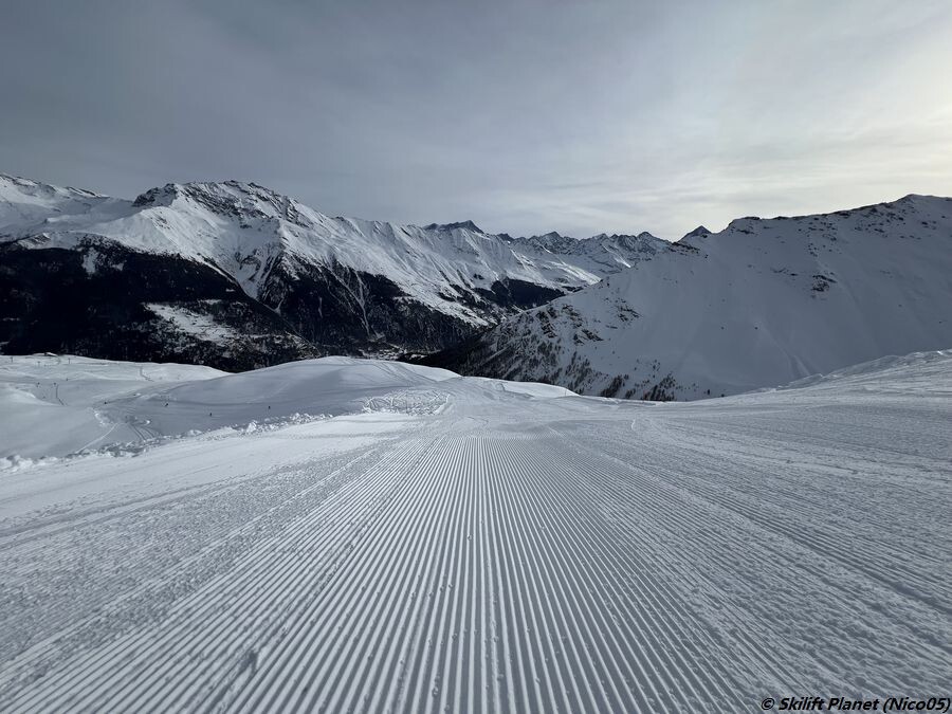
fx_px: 358
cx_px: 476
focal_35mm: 13
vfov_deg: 89.9
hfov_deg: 106.2
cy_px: 357
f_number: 1.8
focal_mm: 1.57
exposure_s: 1/3650
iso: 32
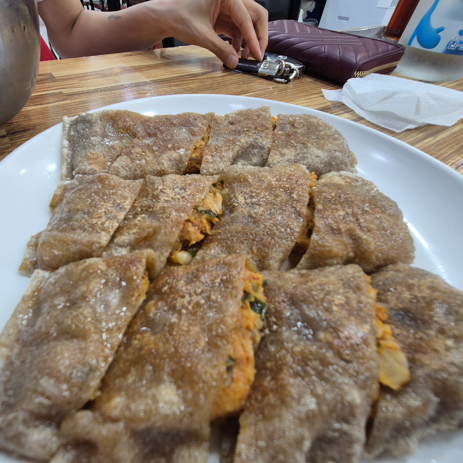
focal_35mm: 16
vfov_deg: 87.4
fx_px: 242
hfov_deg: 85.9
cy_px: 226
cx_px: 176
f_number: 2.2
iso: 100
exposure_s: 1/60
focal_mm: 2.2
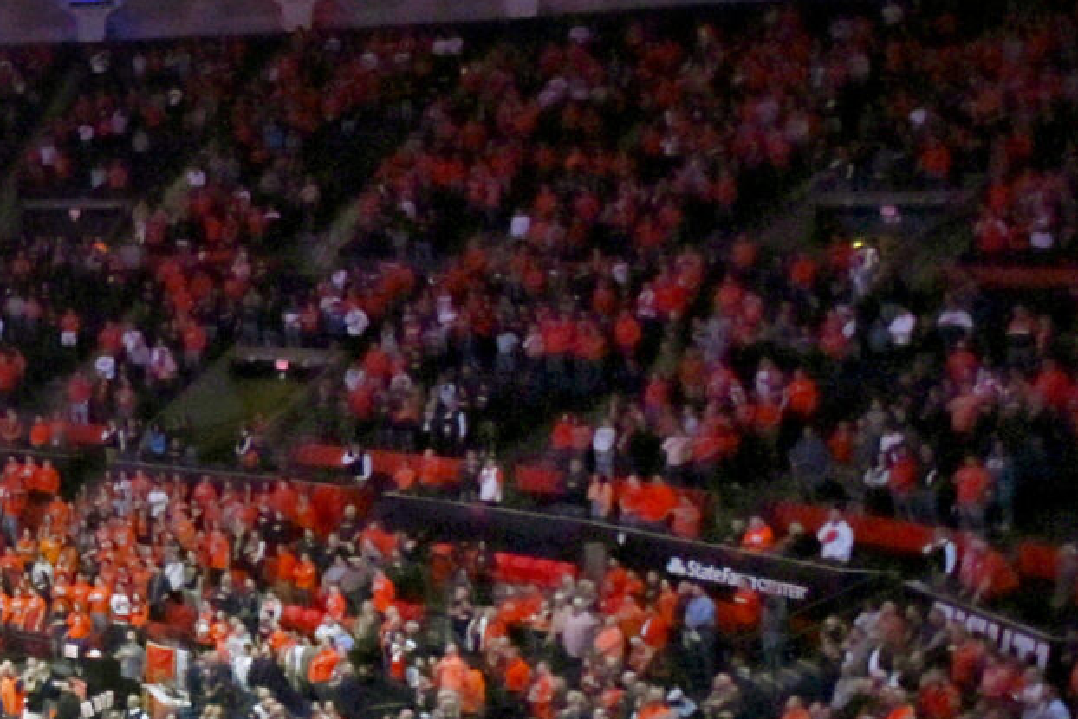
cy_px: 186
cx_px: -853
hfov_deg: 20.5
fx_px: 2096
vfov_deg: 19.3
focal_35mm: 70
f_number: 3.2
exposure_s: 1/1600
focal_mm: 17
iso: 3200
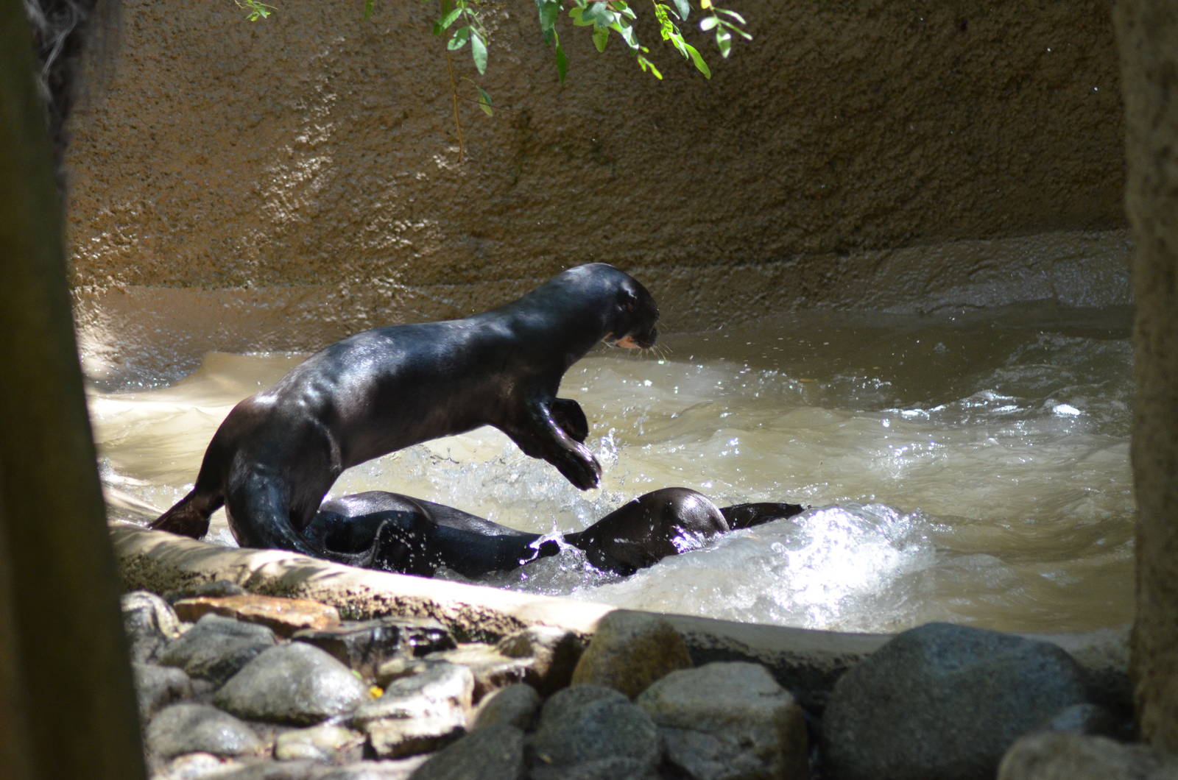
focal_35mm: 232
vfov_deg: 5.9
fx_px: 7593
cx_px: 589
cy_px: 390
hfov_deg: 8.9
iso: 1250
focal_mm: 155
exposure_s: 1/500
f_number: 4.5
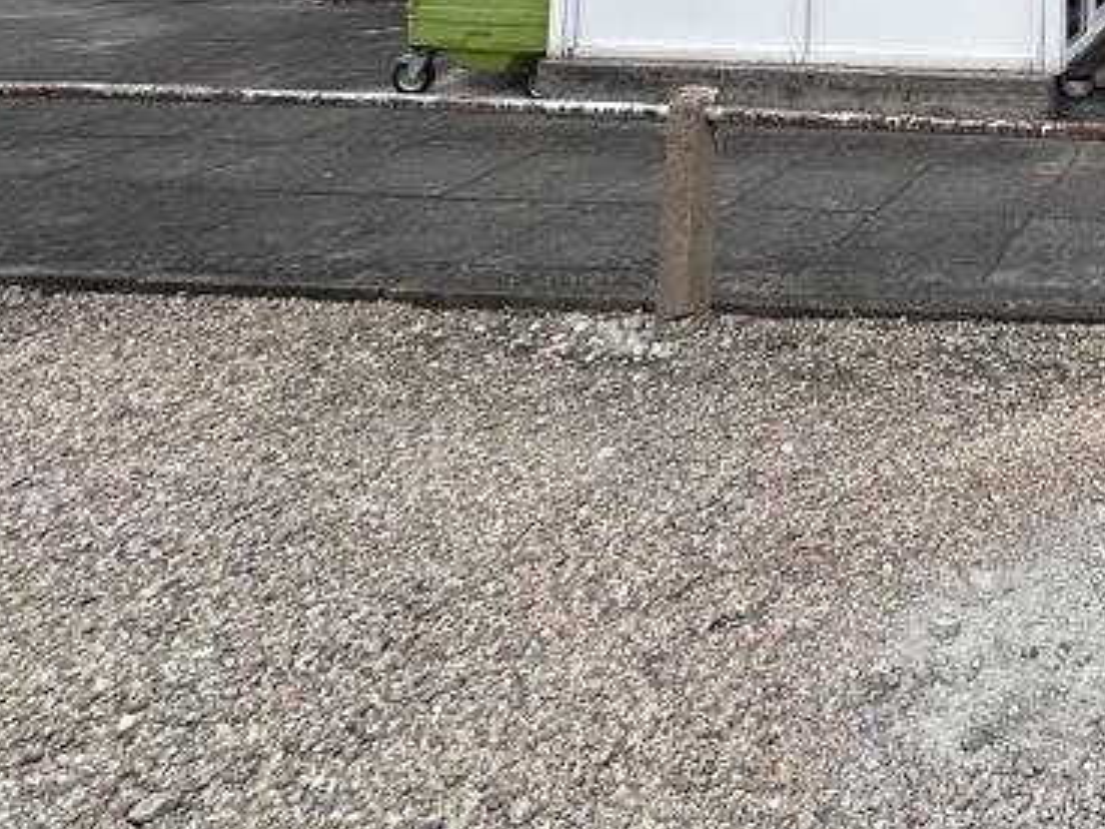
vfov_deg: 28.6
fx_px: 1245
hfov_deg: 38.2
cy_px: -300
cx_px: 1264
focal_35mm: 39
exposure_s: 1/564
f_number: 2.2
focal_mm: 2.22
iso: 40
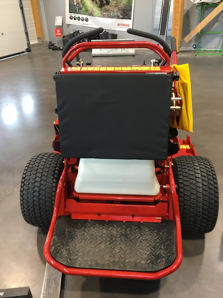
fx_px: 249
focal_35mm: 29
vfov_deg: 61.6
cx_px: 112
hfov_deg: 48.2
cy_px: 149
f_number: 2.2
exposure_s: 1/33
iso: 125
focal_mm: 4.15
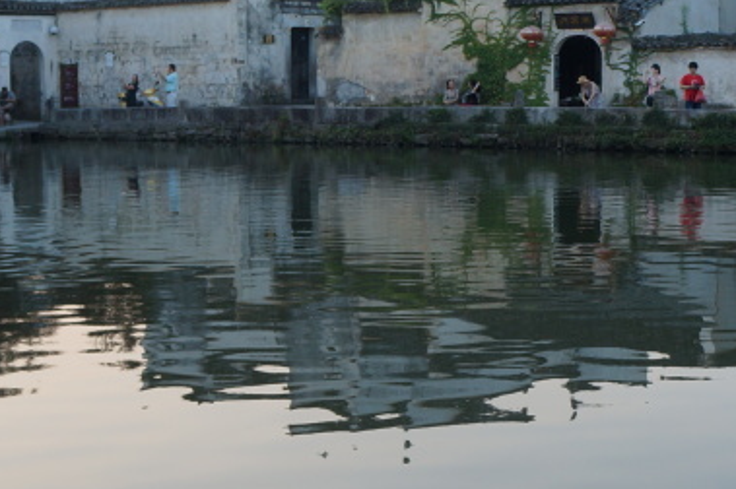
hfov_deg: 27.7
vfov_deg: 18.6
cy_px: 297
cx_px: 427
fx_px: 1491
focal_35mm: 73
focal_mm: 18
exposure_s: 1/100
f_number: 5
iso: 200
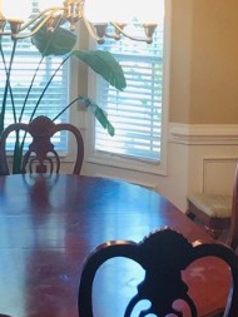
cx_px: 94
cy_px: 35
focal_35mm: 85
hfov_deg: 17.4
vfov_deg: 22.5
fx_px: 779
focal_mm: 3.99
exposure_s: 1/40
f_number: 1.8
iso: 25
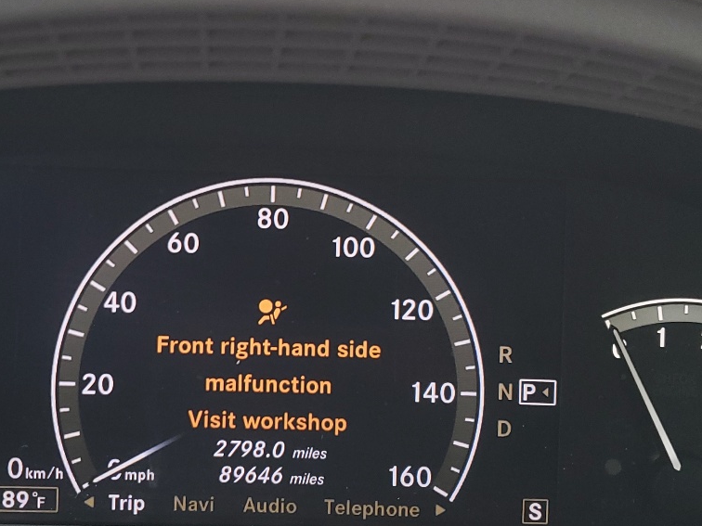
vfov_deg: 26.6
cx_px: 232
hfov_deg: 34.6
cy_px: 270
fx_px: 1115
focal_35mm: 55
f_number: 1.5
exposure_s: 1/60.2
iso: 80
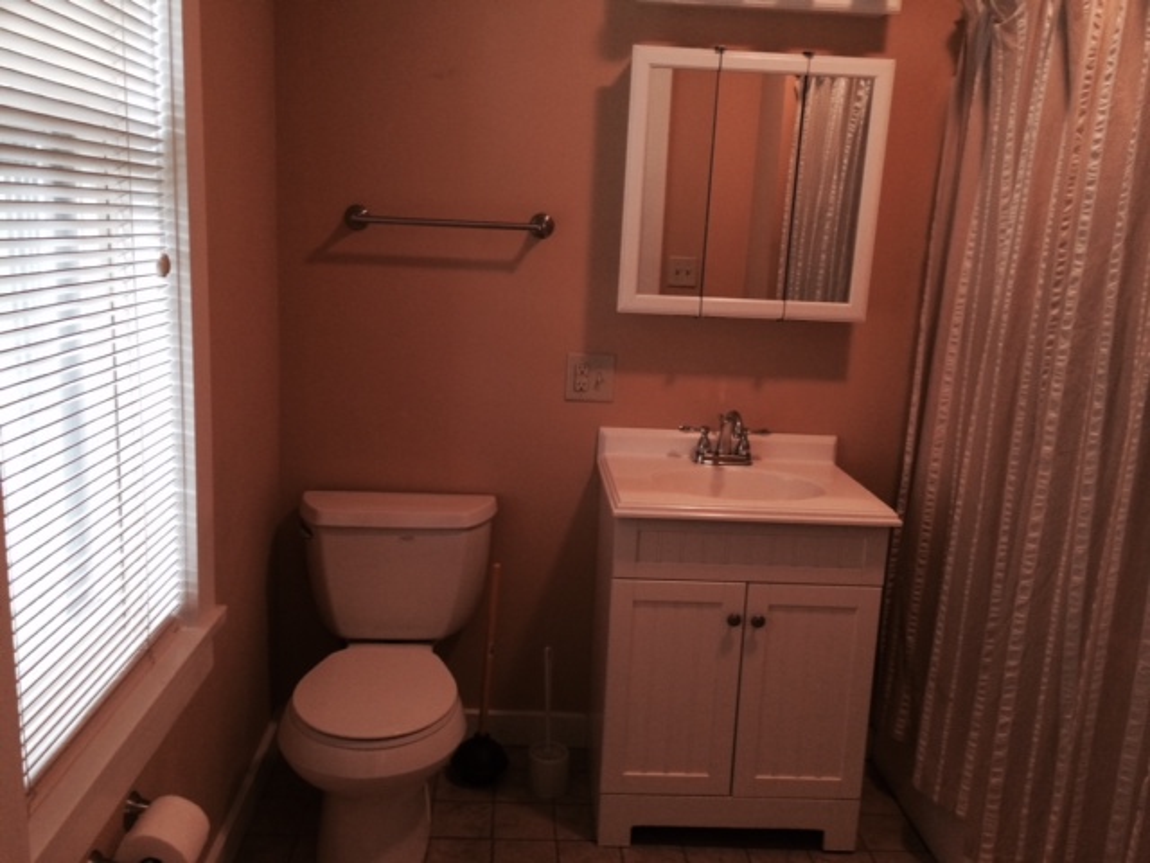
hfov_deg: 60.0
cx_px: 575
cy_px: 432
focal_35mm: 30
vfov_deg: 46.8
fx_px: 997
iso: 320
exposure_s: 1/24
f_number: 2.2
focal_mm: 4.12
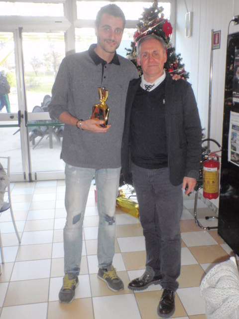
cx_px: 120
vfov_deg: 51.4
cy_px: 160
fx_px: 331
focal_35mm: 36
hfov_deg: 39.7
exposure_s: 1/40
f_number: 4.1
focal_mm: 6.53
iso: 400
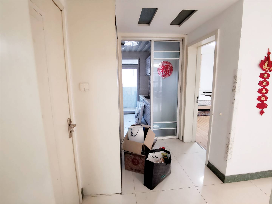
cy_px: 102
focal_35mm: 17
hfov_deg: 91.0
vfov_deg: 74.7
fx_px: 134
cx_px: 136
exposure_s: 1/33.3
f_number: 2.2
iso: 640
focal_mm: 2.26
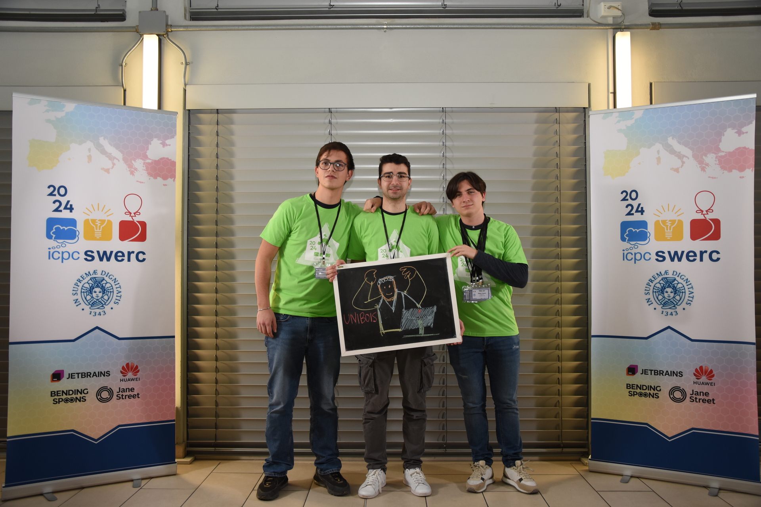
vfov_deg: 40.0
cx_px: 380
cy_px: 254
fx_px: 698
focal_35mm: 33
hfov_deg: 57.2
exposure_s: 1/80
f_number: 3.8
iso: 400
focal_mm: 22
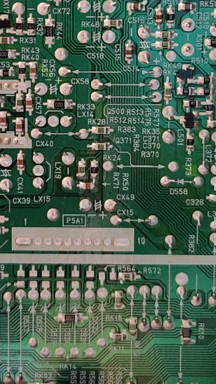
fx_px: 795
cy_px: 57
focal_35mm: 78
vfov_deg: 26.5
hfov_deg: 15.4
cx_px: 67
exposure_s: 1/24
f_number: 1.8
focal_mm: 5.4
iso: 1250
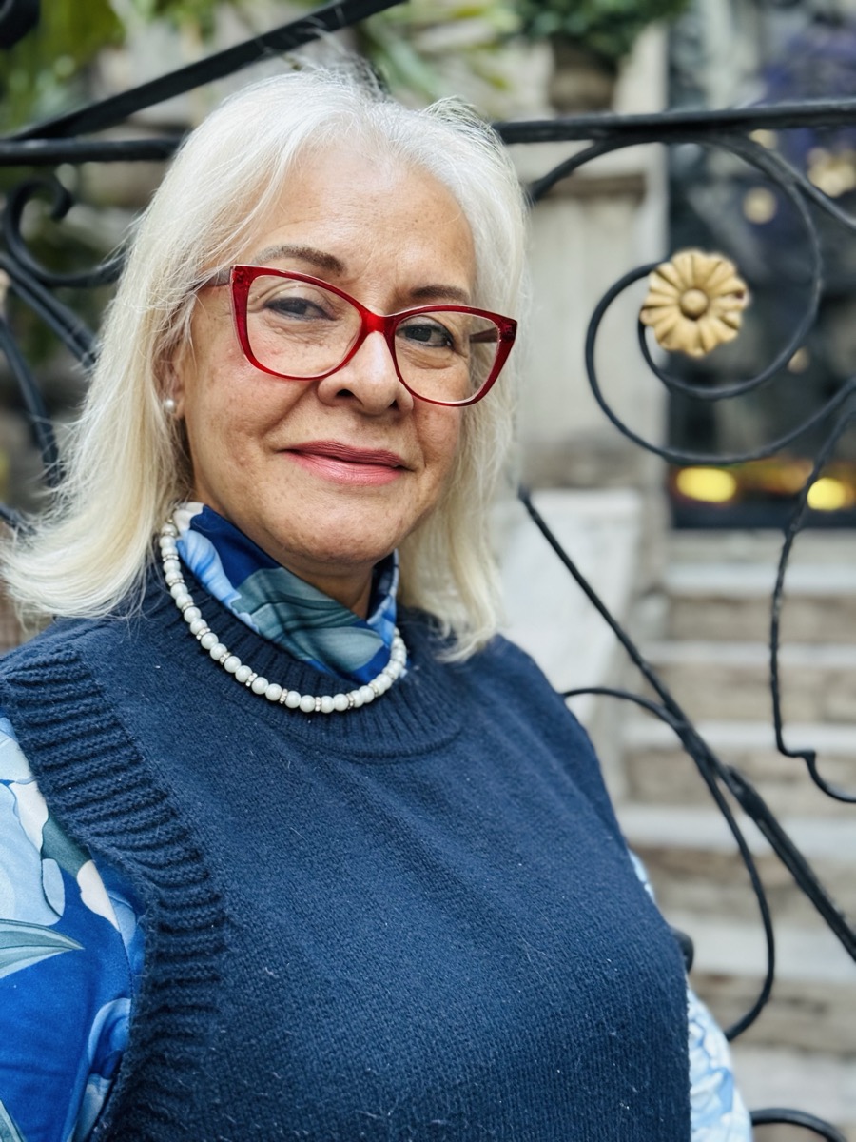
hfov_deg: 30.3
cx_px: 428
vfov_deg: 39.7
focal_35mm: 48
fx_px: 1583
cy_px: 571
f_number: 1.78
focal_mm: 6.76
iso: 500
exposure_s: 1/40
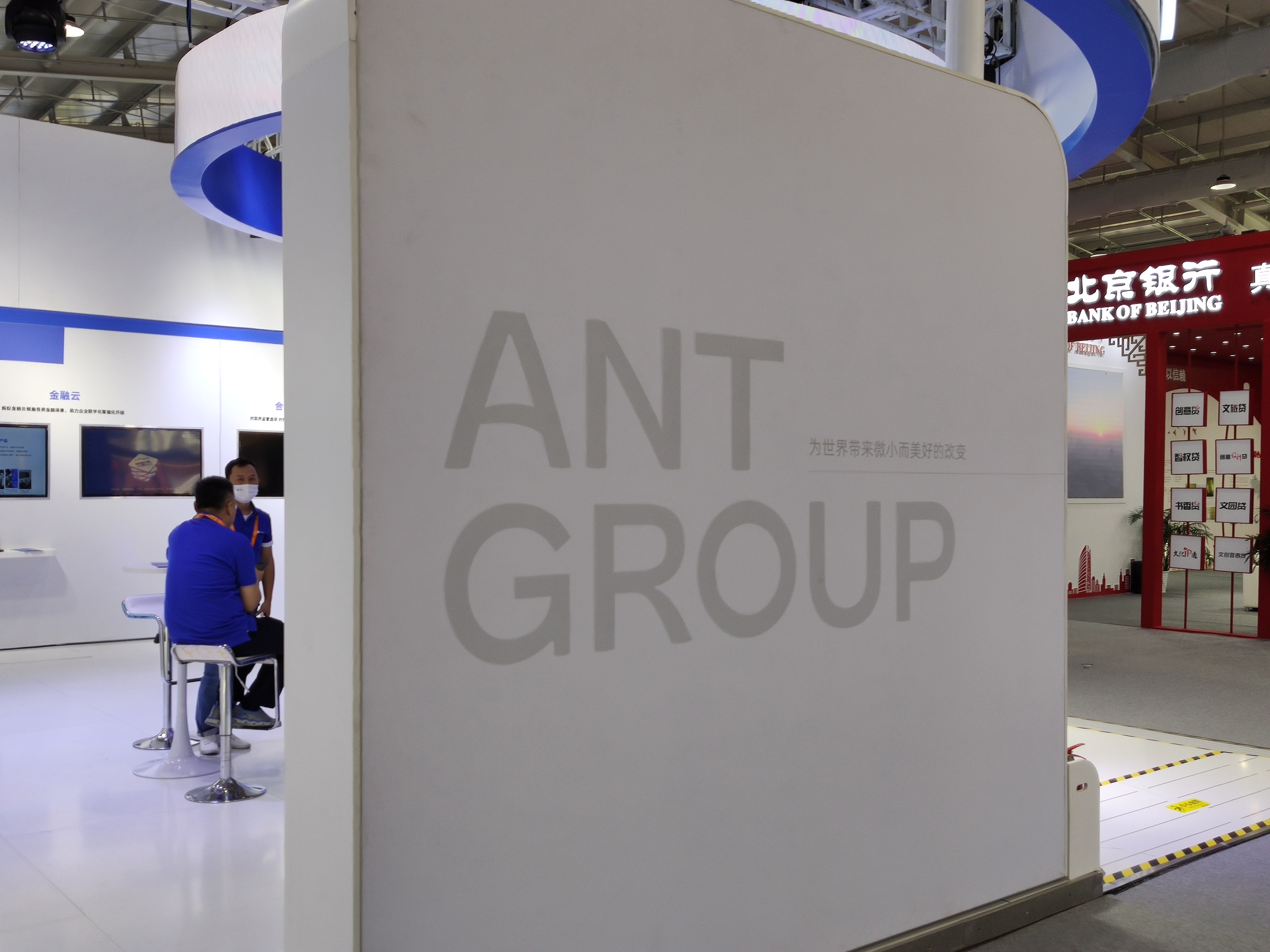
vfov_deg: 42.9
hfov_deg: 55.4
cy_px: 476
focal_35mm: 33
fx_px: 1211
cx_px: 635
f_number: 1.75
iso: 112
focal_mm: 4.75
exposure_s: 1/143
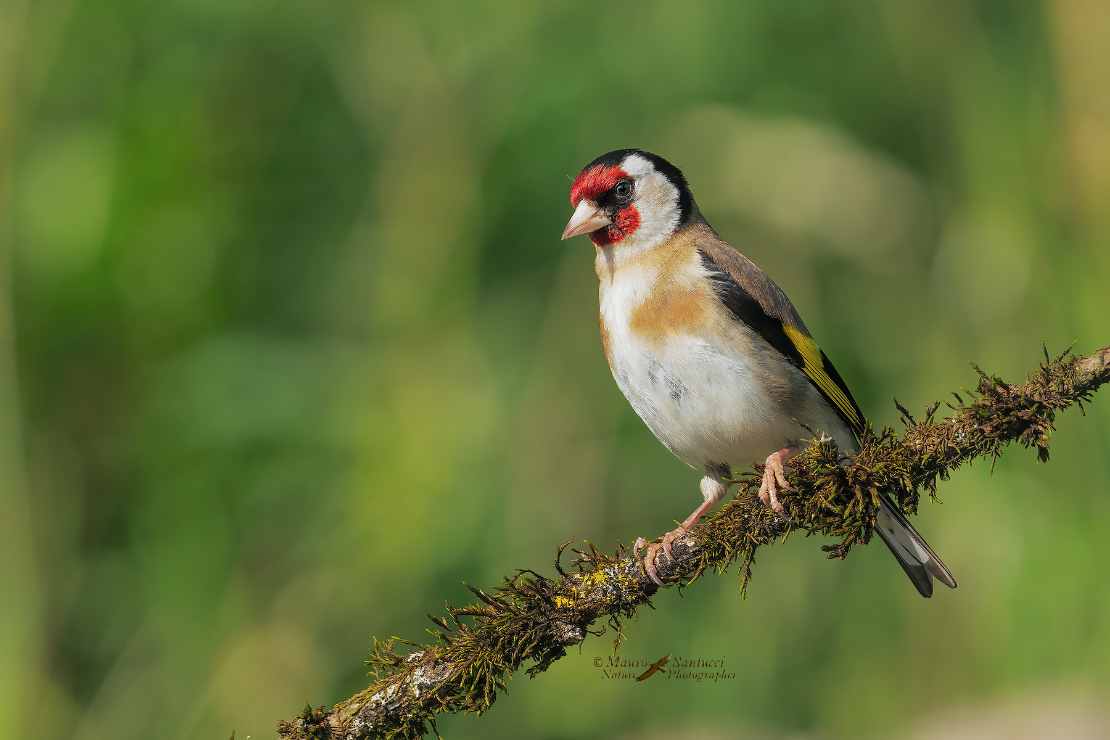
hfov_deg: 2.6
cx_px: 555
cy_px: 370
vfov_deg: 1.7
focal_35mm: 786
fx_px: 24233
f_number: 8
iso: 1000
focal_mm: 524
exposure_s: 1/1600
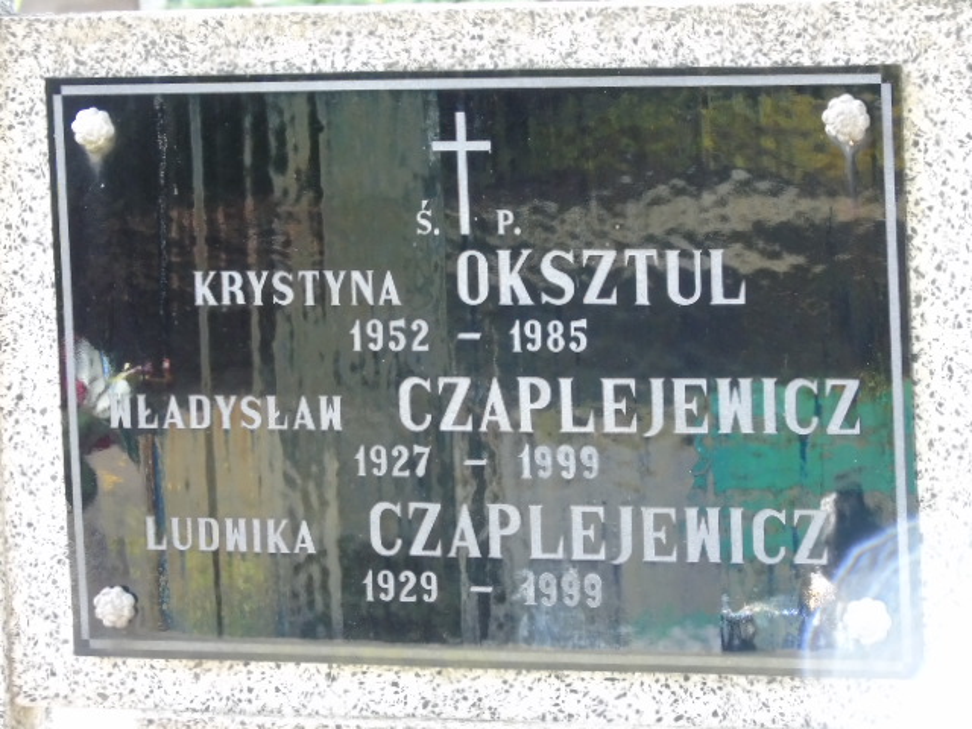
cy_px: 364
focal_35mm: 186
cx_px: 486
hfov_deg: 10.6
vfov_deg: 8.0
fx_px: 5223
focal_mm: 33
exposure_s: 1/60
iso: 640
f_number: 5
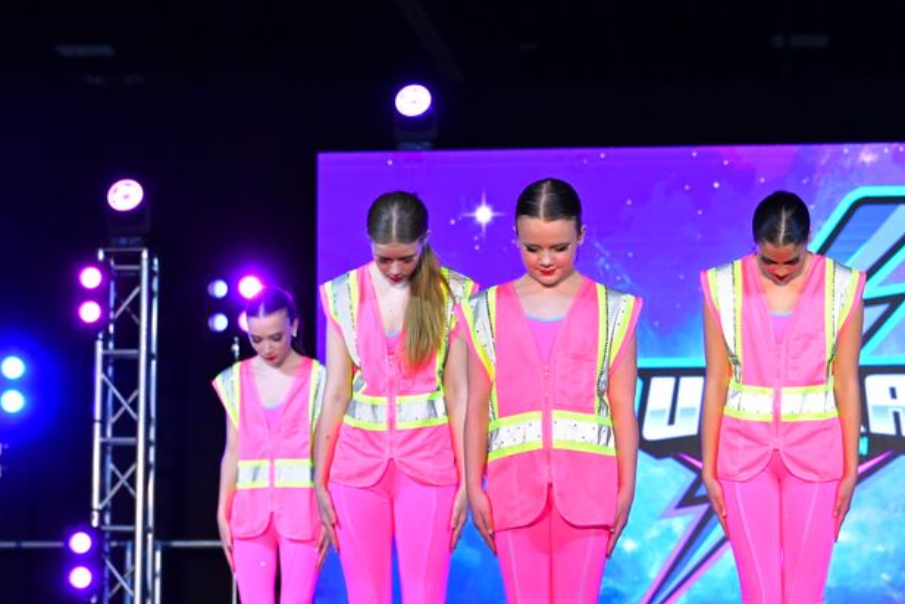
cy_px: 411
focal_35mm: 103
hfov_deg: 19.7
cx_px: 639
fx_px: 2590
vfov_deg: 13.3
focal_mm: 62
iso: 5000
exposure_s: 1/800
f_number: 4
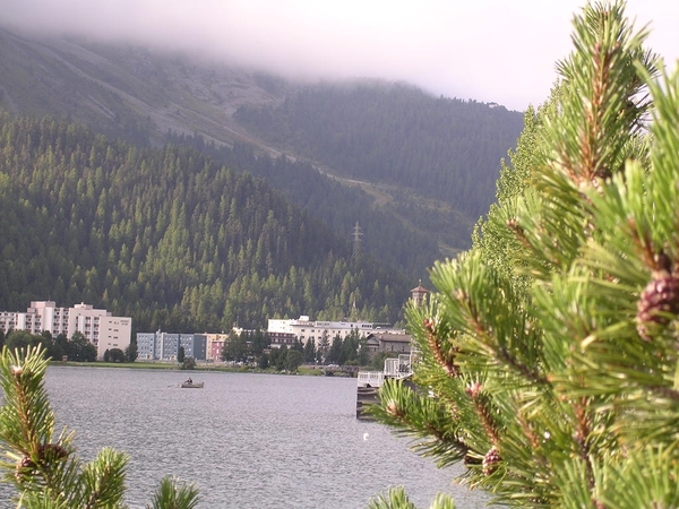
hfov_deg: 17.1
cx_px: 340
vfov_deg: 12.9
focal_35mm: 115
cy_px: 254
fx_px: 2256
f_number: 4.9
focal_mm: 17.4
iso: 100
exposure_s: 1/115
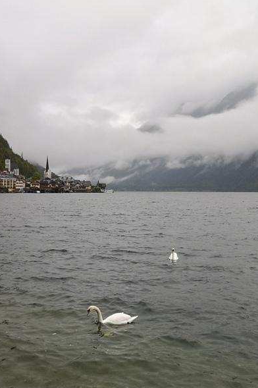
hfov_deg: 32.5
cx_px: 108
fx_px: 441
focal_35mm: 41
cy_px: 195
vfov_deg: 47.4
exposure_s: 1/269
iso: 50
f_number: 1.8
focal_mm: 3.95
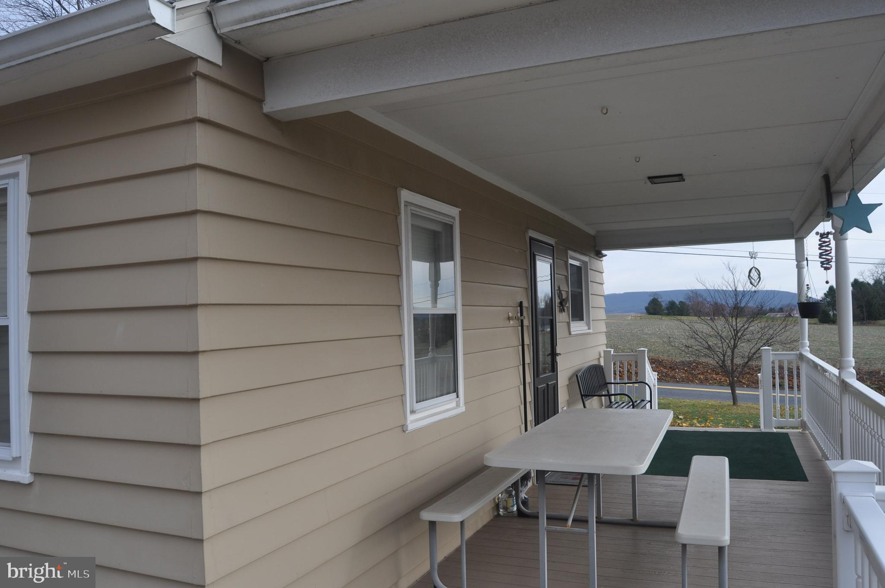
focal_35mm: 27
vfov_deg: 47.8
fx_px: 663
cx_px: 442
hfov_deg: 67.4
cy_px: 294
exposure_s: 1/250
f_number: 8
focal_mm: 18
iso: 200
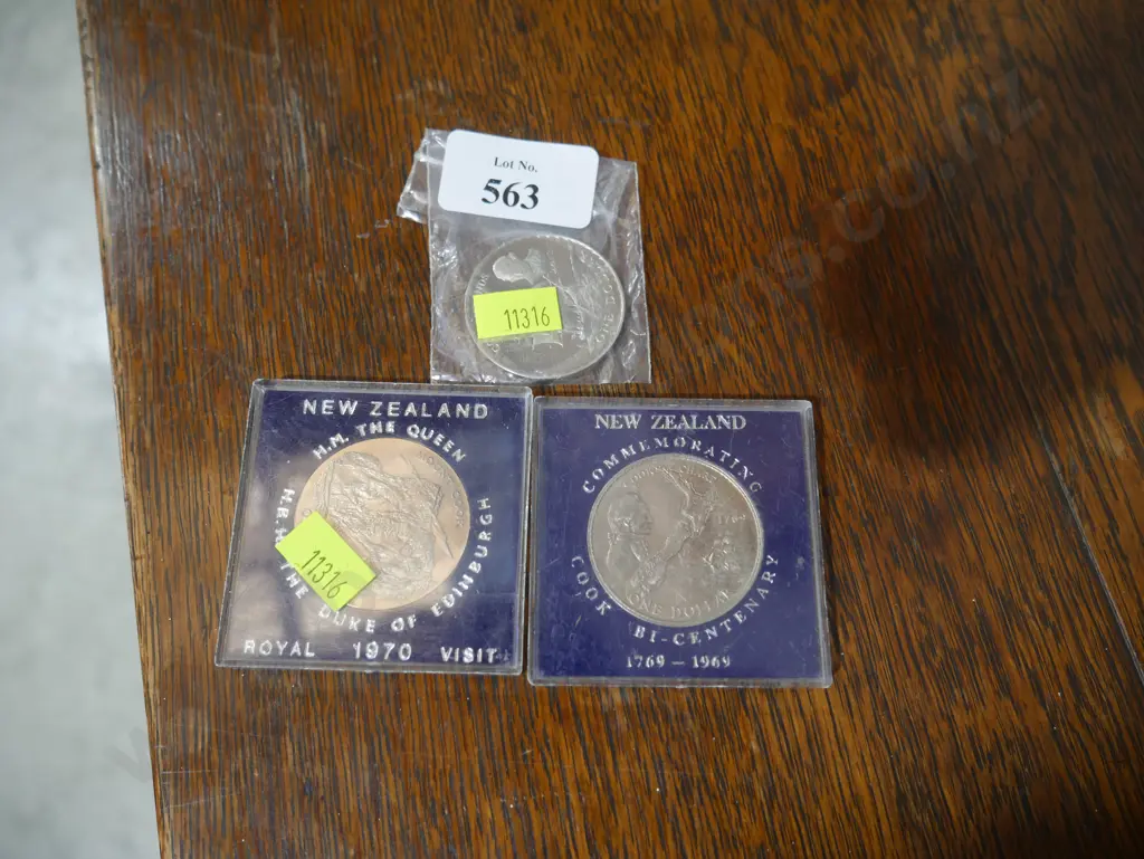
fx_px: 926
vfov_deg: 49.8
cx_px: 572
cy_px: 430
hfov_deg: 63.4
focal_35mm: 28
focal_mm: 14
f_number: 3.5
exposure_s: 1/60
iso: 320
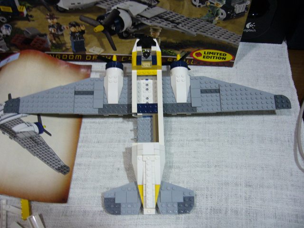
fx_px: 307
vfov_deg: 40.7
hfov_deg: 52.6
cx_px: 152
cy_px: 114
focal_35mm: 35
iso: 200
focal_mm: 5.8
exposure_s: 1/10
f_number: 2.8
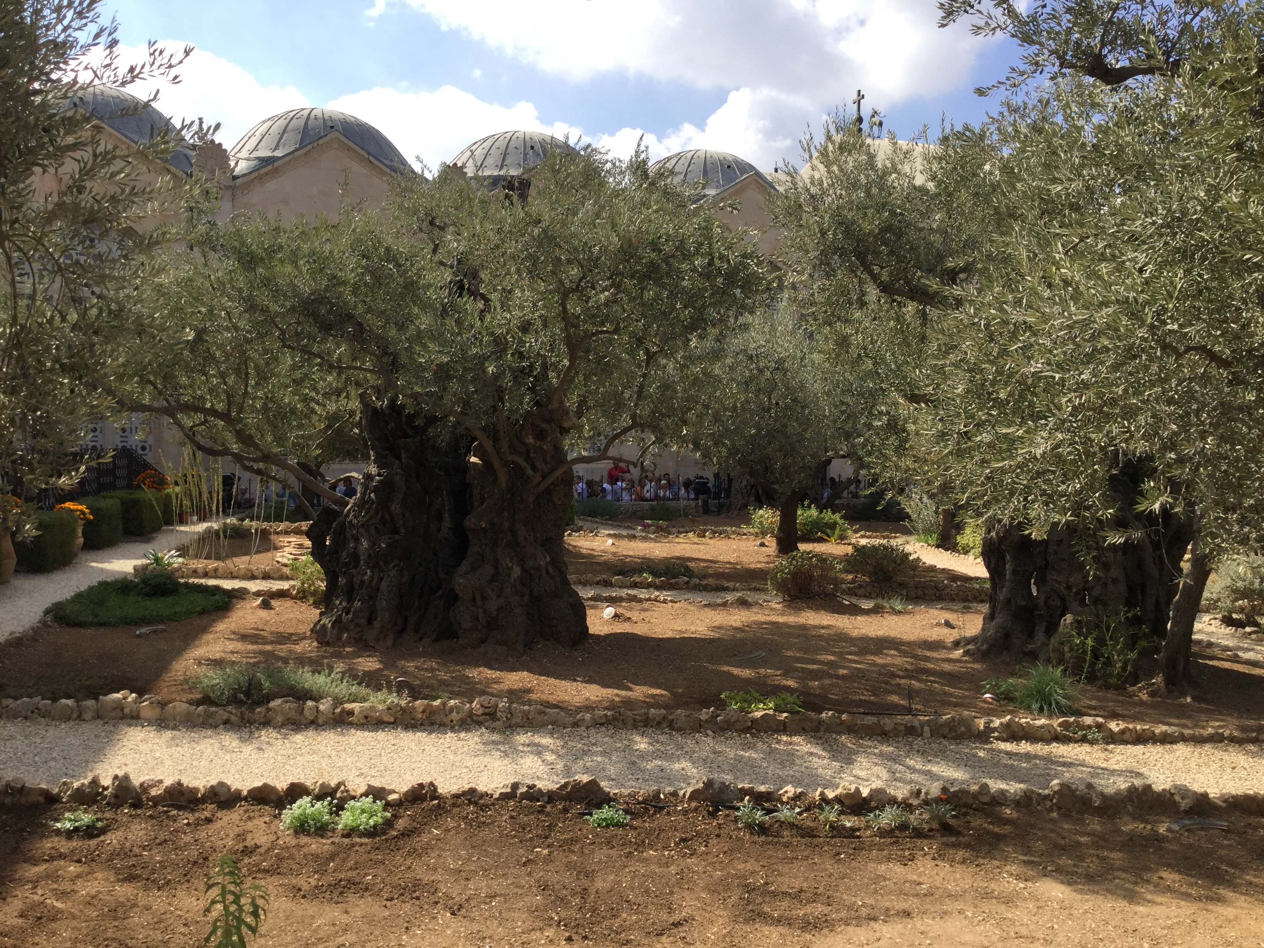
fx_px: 1132
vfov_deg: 45.4
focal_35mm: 31
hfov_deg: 58.4
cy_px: 474
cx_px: 632
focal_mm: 3.3
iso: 25
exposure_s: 1/994
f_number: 2.4
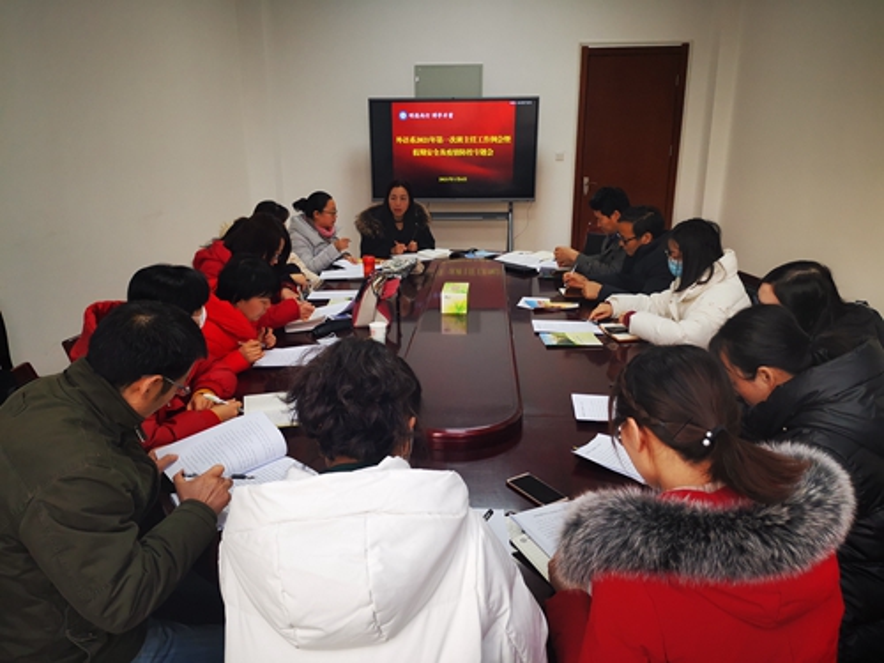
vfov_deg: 51.4
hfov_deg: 65.3
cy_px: 332
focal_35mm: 27
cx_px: 442
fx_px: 690
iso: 100
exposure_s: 1/100
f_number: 1.8
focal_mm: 4.75
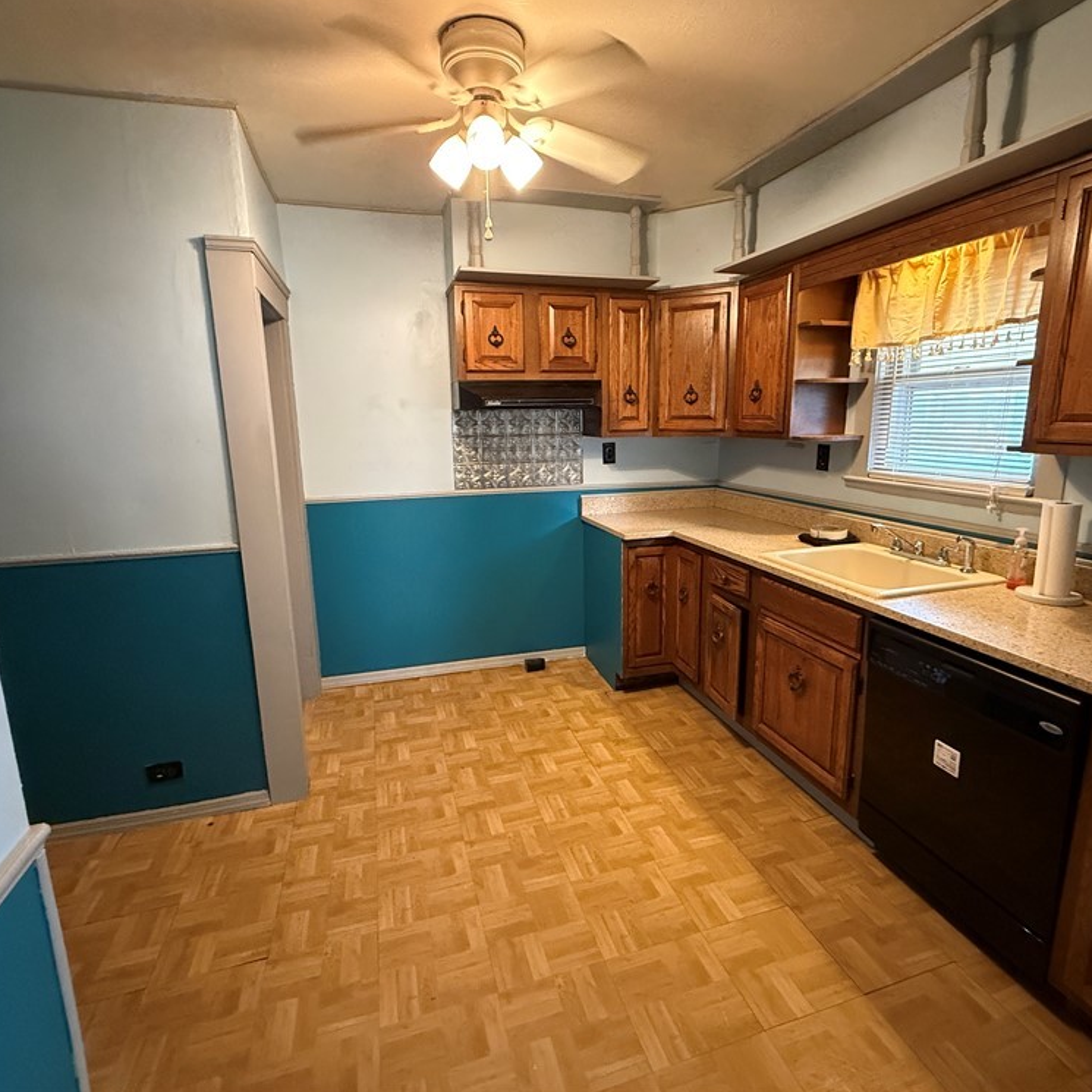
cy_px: 532
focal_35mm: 17
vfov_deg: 84.0
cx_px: 556
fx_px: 607
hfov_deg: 84.0
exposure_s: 1/40
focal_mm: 2.22
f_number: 2.2
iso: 1000
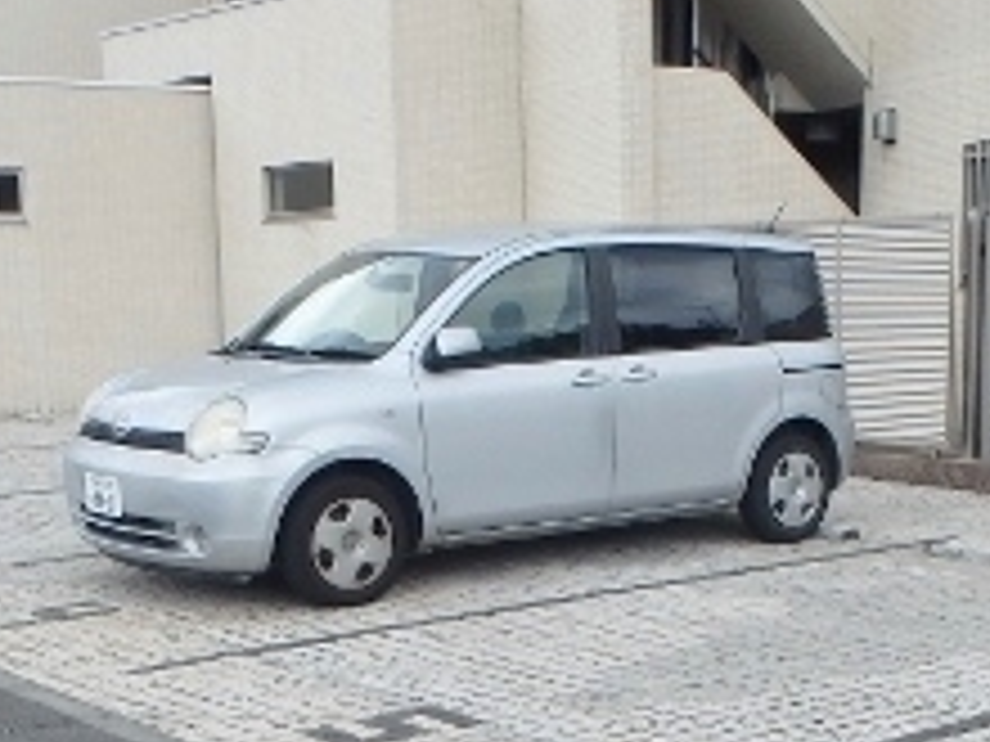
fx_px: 1745
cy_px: 648
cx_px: 720
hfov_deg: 31.2
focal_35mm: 61
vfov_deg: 23.5
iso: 125
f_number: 3.5
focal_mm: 3.7
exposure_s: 1/250
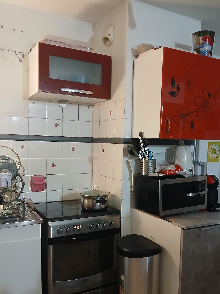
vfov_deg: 56.3
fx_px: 271
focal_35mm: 32
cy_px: 179
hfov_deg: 44.1
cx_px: 125
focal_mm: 3.98
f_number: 1.8
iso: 500
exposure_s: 1/20
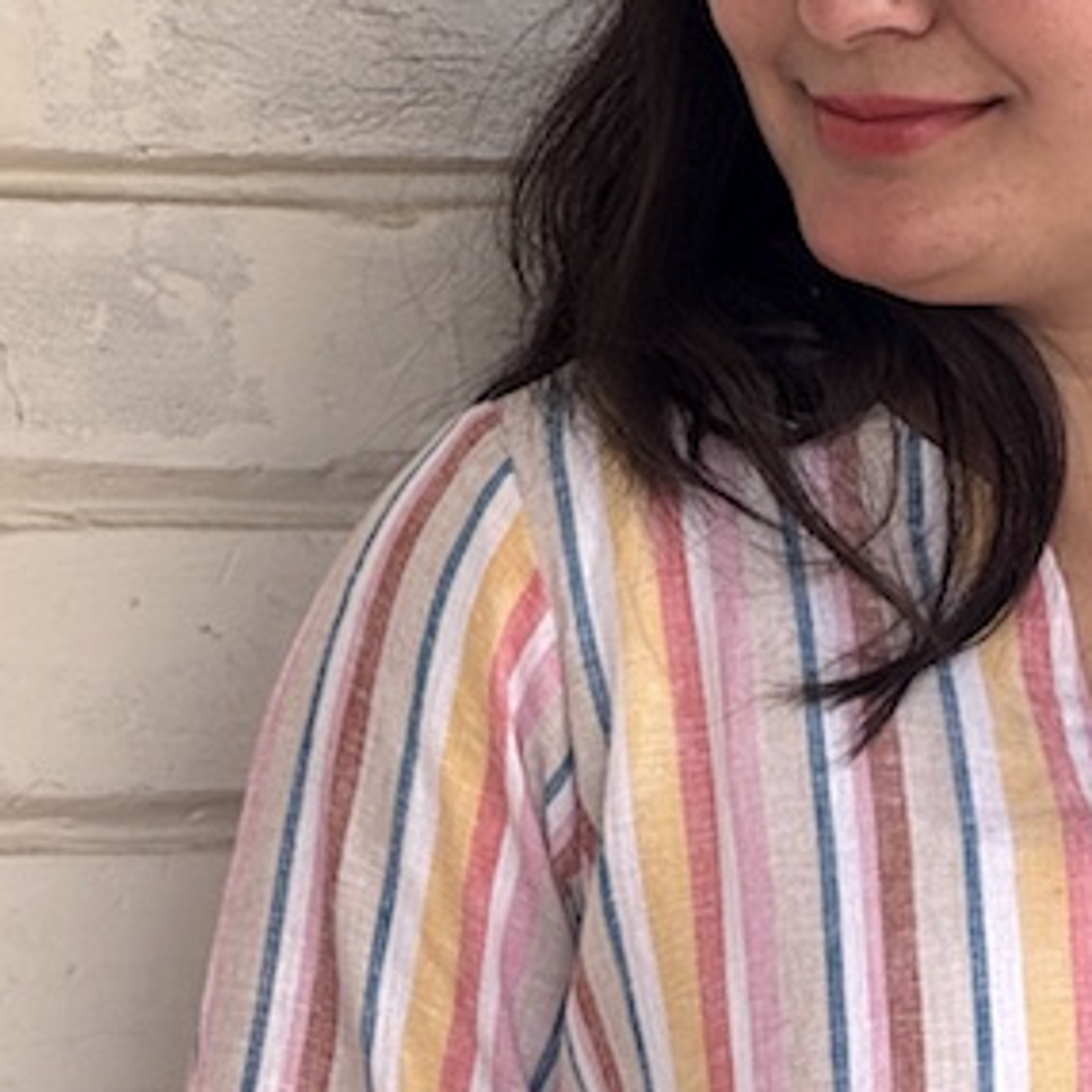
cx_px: 964
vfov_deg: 7.3
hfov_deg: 7.4
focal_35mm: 237
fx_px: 8459
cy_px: 1375
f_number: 2.8
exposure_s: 1/100
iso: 25
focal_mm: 9
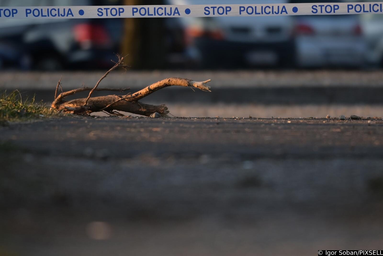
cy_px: 128
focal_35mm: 400
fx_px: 4256
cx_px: 192
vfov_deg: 3.4
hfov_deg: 5.2
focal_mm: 400
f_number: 2.8
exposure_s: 1/1600
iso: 400
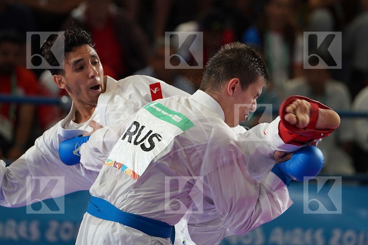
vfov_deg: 4.6
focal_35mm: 300
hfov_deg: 6.9
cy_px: 122
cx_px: 184
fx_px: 3066
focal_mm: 200
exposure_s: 1/1000
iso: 800
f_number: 2.8
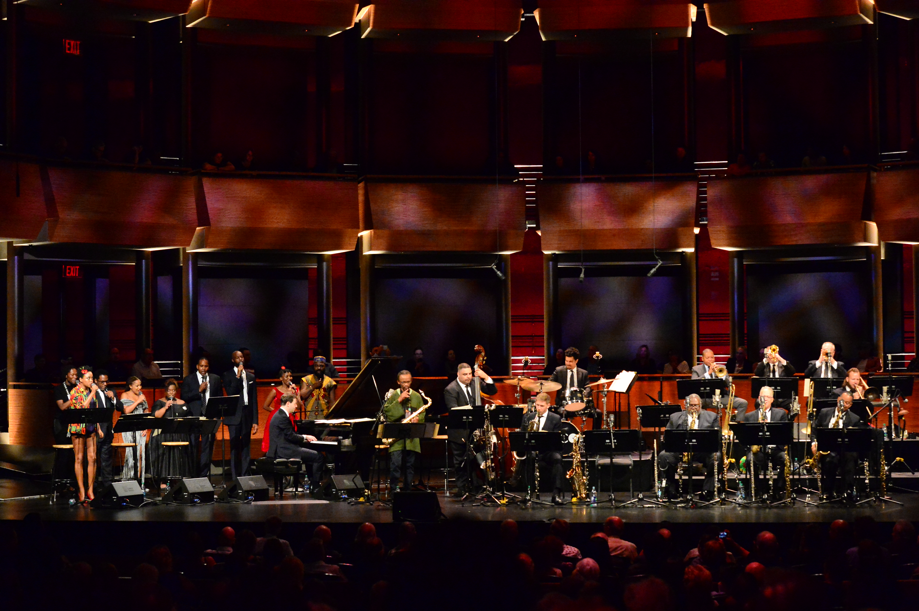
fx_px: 1786
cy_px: 306
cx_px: 460
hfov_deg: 28.9
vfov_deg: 19.4
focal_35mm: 70
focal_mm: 70
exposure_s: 1/125
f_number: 5.6
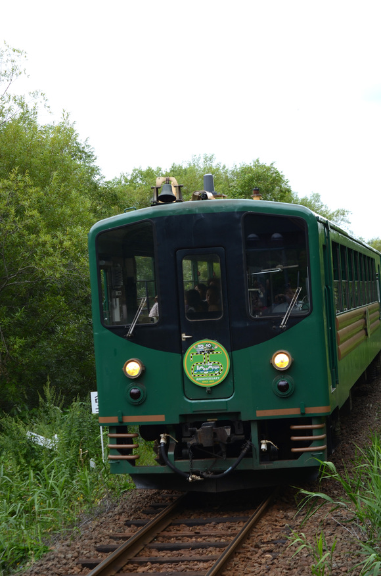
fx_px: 1316
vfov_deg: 24.7
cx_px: 190
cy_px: 288
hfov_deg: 16.5
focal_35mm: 82
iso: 100
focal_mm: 55
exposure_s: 1/125
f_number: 5.6
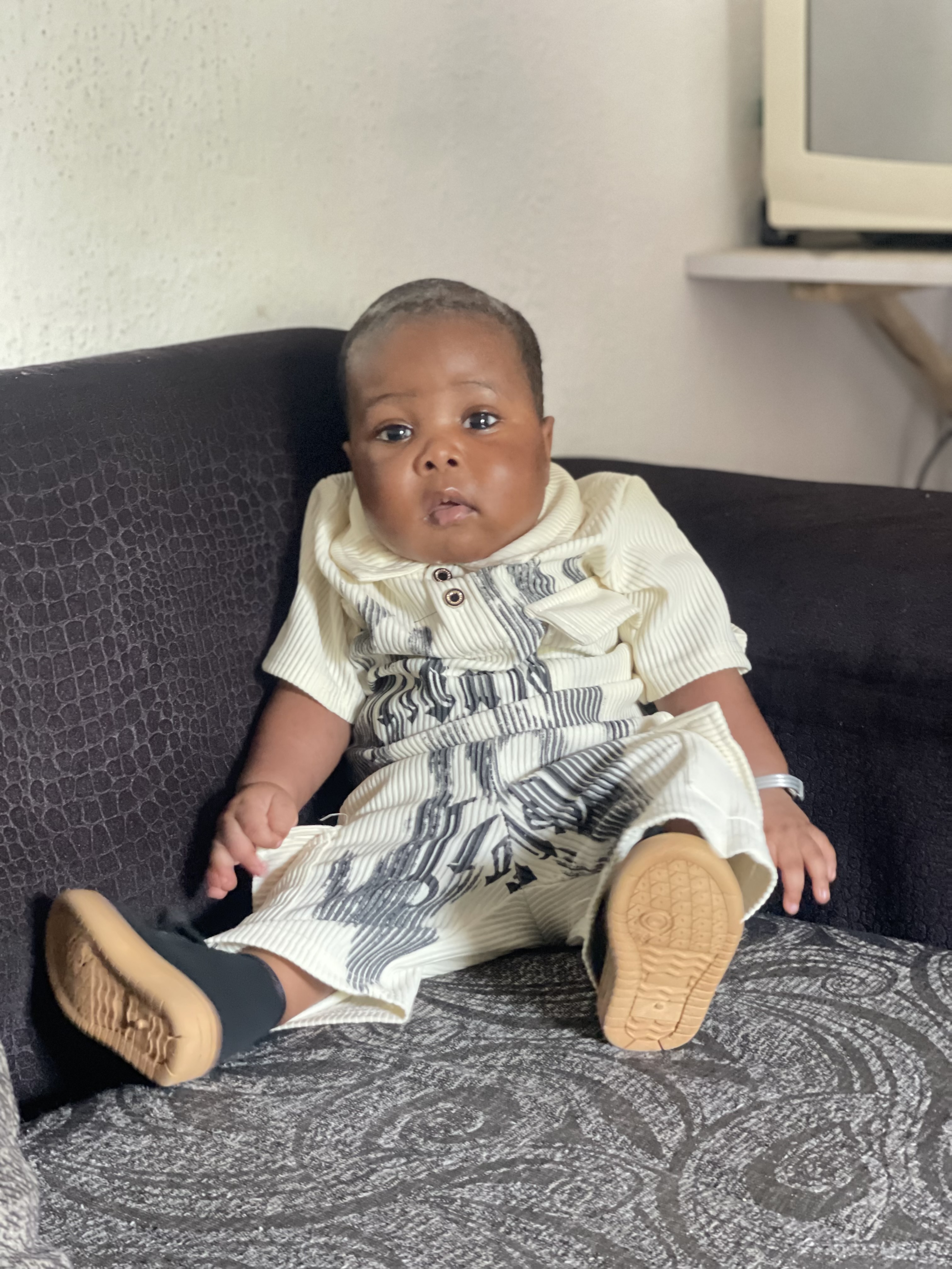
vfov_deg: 30.3
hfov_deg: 22.9
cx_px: 476
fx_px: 2347
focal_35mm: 64
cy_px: 634
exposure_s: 1/15
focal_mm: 7.5
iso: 500
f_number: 2.2
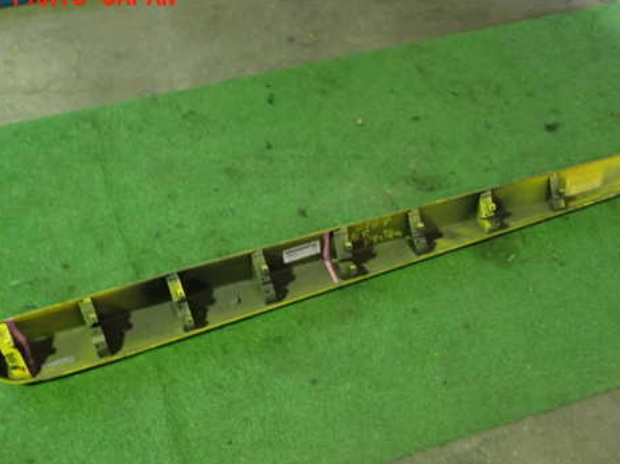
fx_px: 698
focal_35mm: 39
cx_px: 334
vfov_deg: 36.6
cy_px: 282
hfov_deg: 47.8
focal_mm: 5.4
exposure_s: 1/30
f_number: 2.3
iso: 500
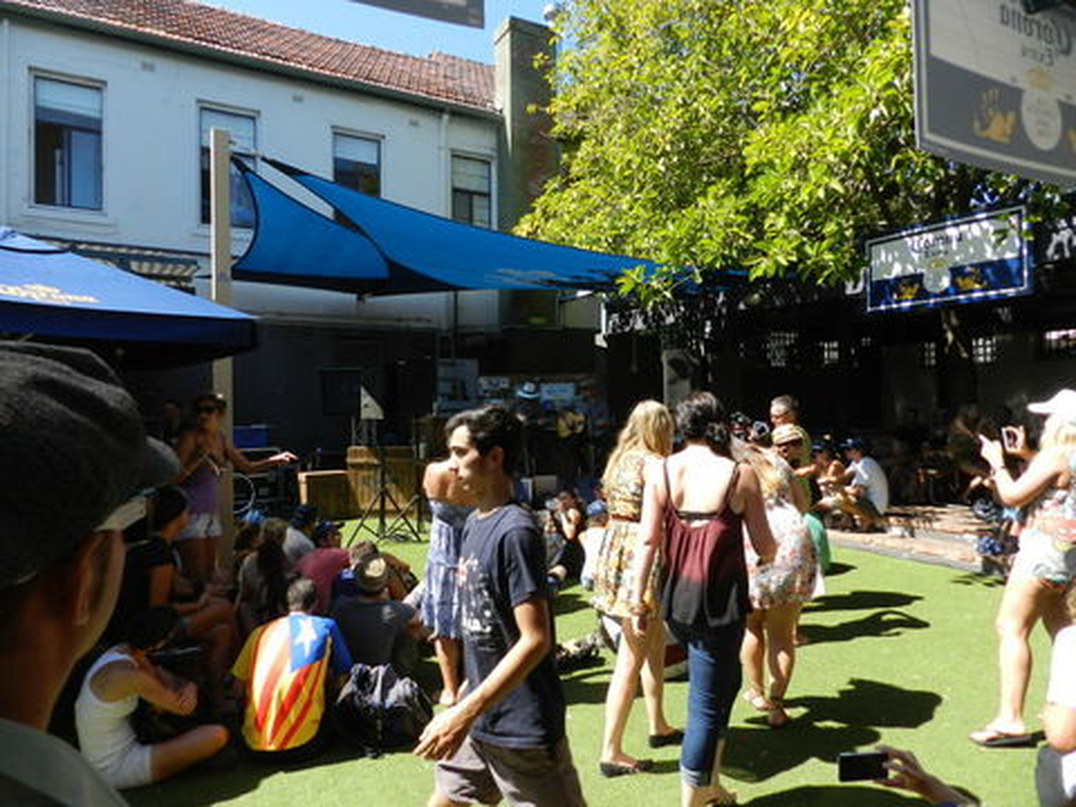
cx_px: 538
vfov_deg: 58.9
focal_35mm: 23
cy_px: 404
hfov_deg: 73.9
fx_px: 715
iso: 160
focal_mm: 4
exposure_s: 1/640
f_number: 3.4
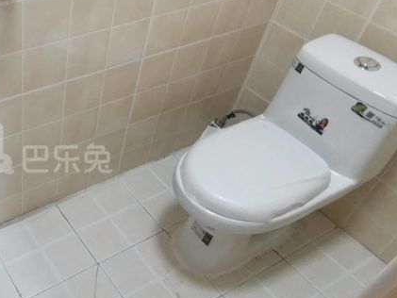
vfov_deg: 37.7
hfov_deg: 44.4
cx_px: 37
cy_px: 149
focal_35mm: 38
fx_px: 436
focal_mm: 2.26
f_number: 2.2
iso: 250
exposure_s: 1/33.3
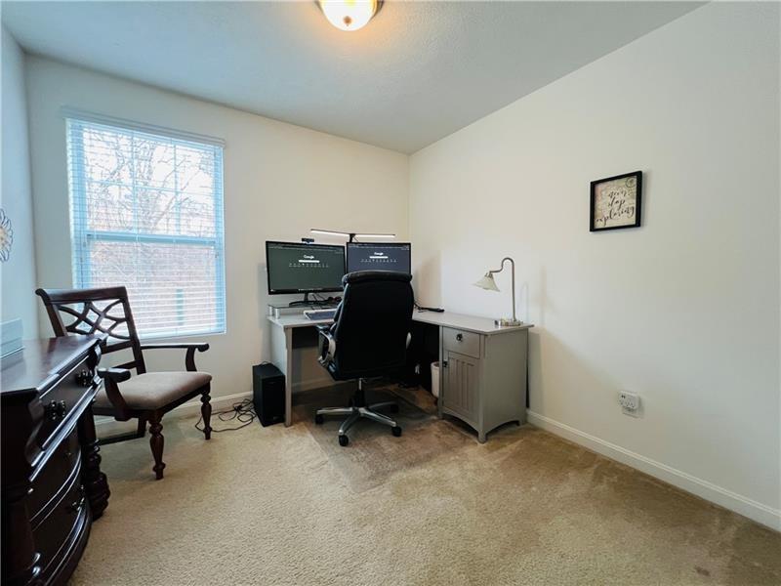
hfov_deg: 106.2
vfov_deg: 89.9
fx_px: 293
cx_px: 390
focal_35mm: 13
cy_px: 293
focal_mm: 1.57
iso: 250
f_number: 1.8
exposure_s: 1/60
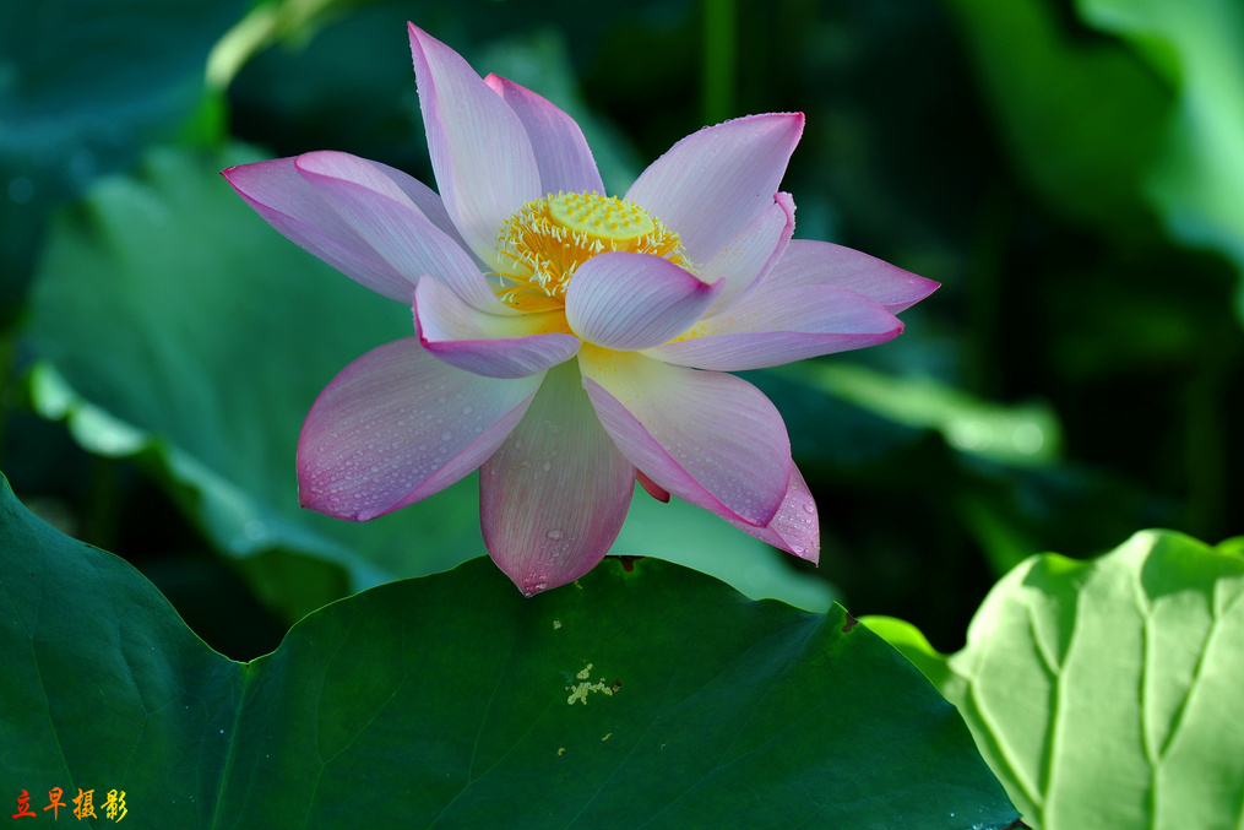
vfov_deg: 5.1
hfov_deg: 7.6
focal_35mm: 272
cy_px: 416
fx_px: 9400
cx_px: 618
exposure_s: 1/80
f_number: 7.1
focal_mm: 180
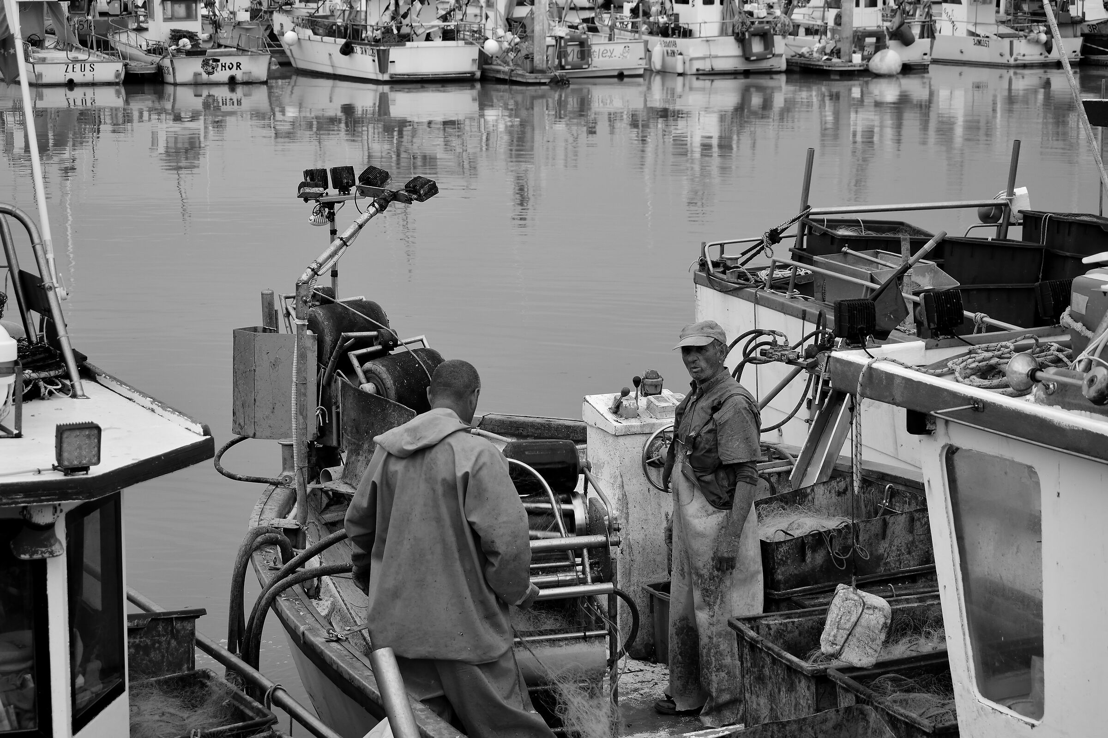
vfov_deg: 16.6
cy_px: 369
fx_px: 2539
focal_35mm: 82
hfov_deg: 24.6
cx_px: 554
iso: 200
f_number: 5.6
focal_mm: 55
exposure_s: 1/400
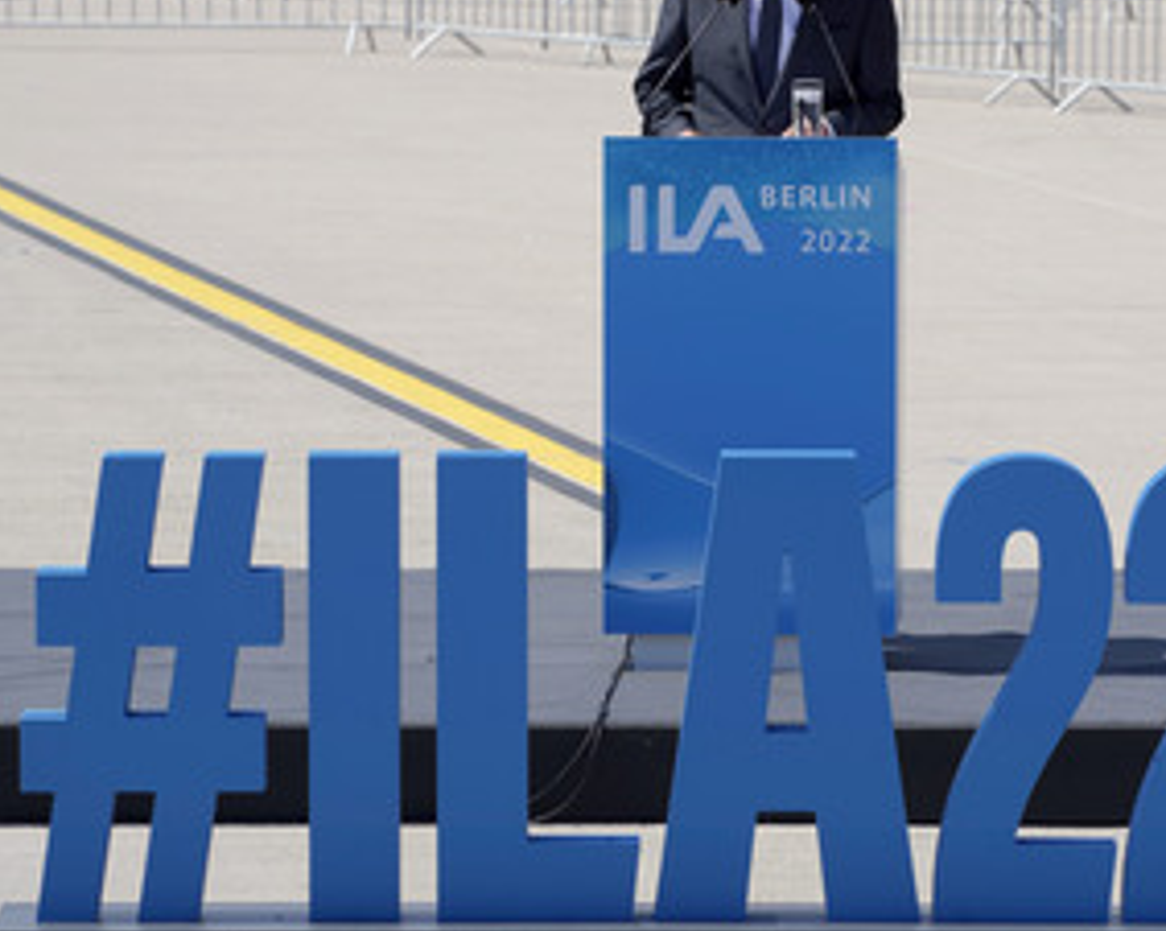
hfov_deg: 6.5
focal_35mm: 299
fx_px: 10311
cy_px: 325
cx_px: 756
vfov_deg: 5.2
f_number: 8
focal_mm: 200
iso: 100
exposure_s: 1/400
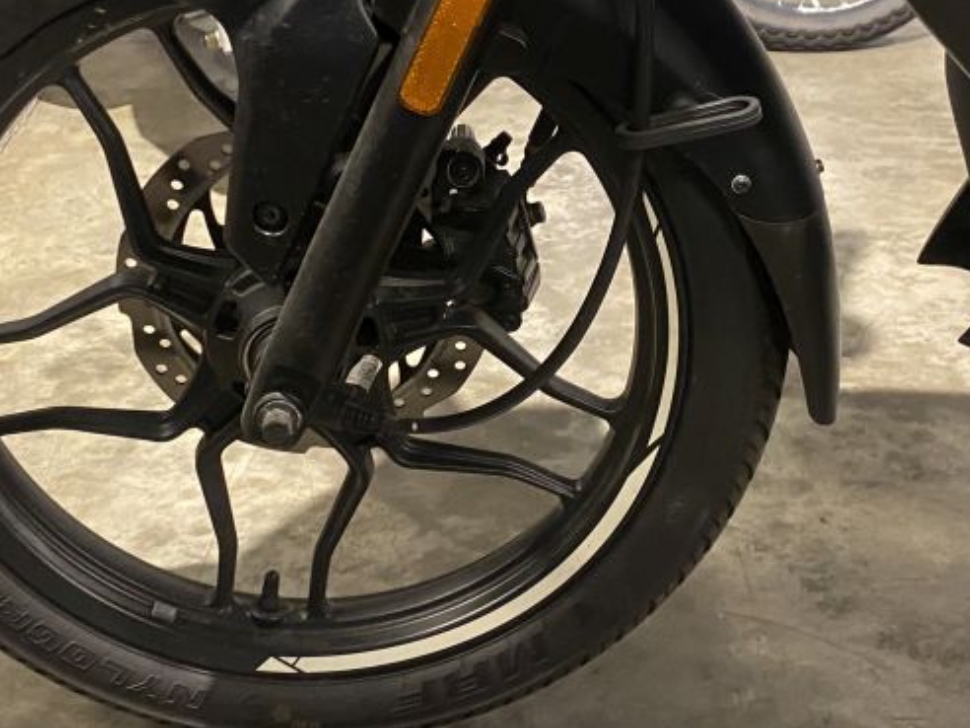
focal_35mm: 56
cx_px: 477
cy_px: 242
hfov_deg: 34.3
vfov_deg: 26.0
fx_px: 1569
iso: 400
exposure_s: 1/50
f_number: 1.8
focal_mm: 4.25
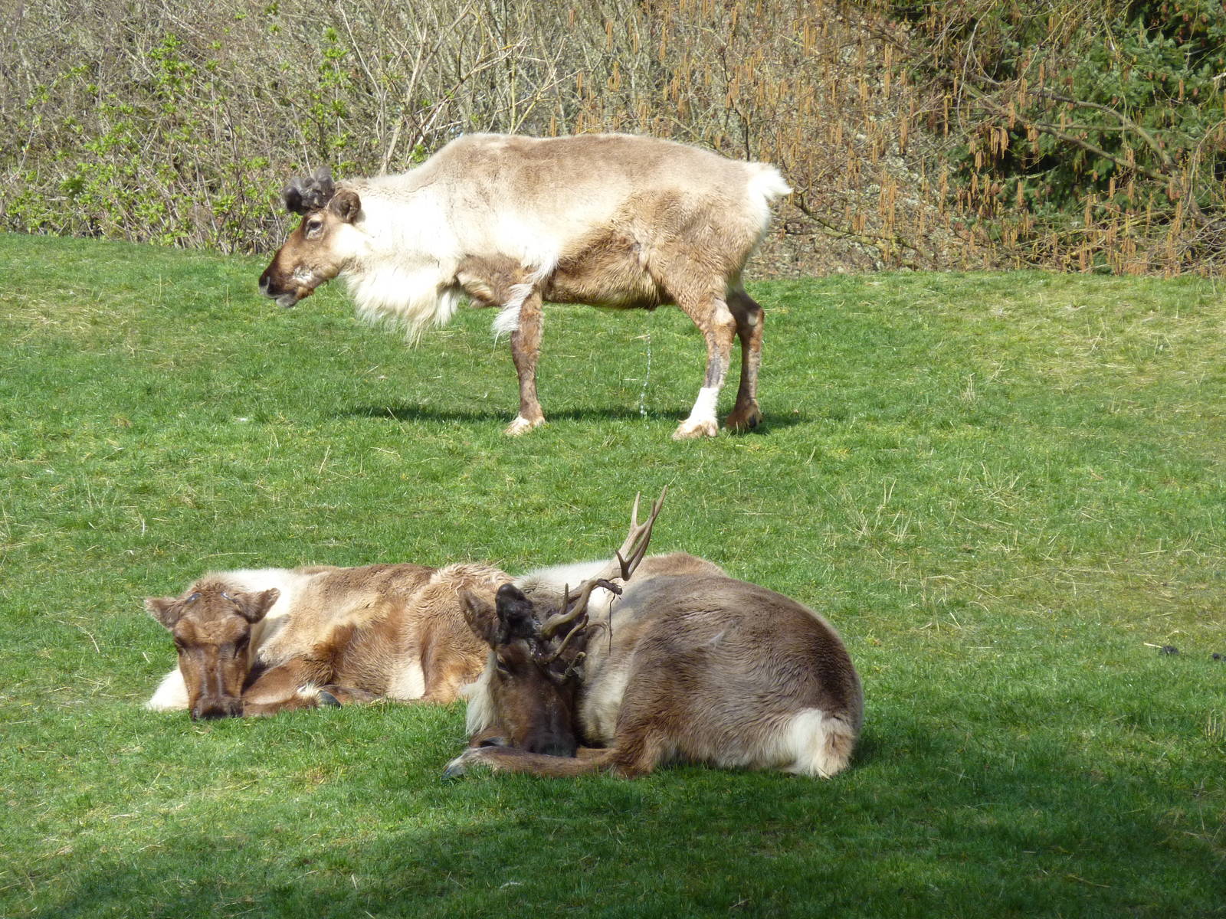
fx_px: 6942
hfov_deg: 10.1
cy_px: 460
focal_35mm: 196
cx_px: 613
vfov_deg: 7.6
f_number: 4.5
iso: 200
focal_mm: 32.1
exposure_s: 1/500
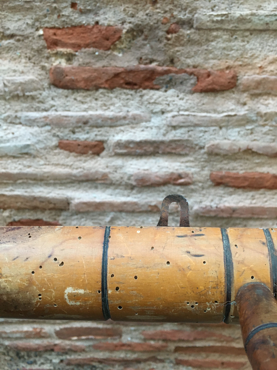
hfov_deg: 48.2
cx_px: 138
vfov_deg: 61.7
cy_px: 185
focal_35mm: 29
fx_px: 309
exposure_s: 1/20
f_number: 2.2
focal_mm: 4.15
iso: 200
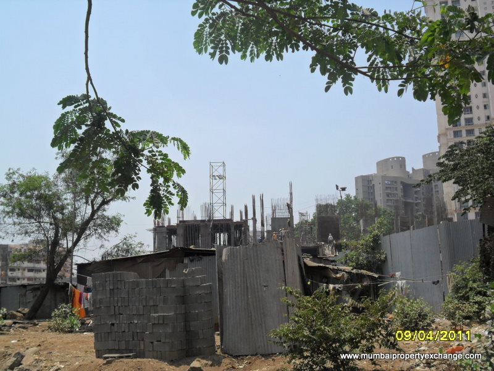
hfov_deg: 42.9
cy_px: 186
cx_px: 247
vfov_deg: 32.9
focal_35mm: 44
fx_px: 628
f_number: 4.5
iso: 100
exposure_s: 1/750
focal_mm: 7.8
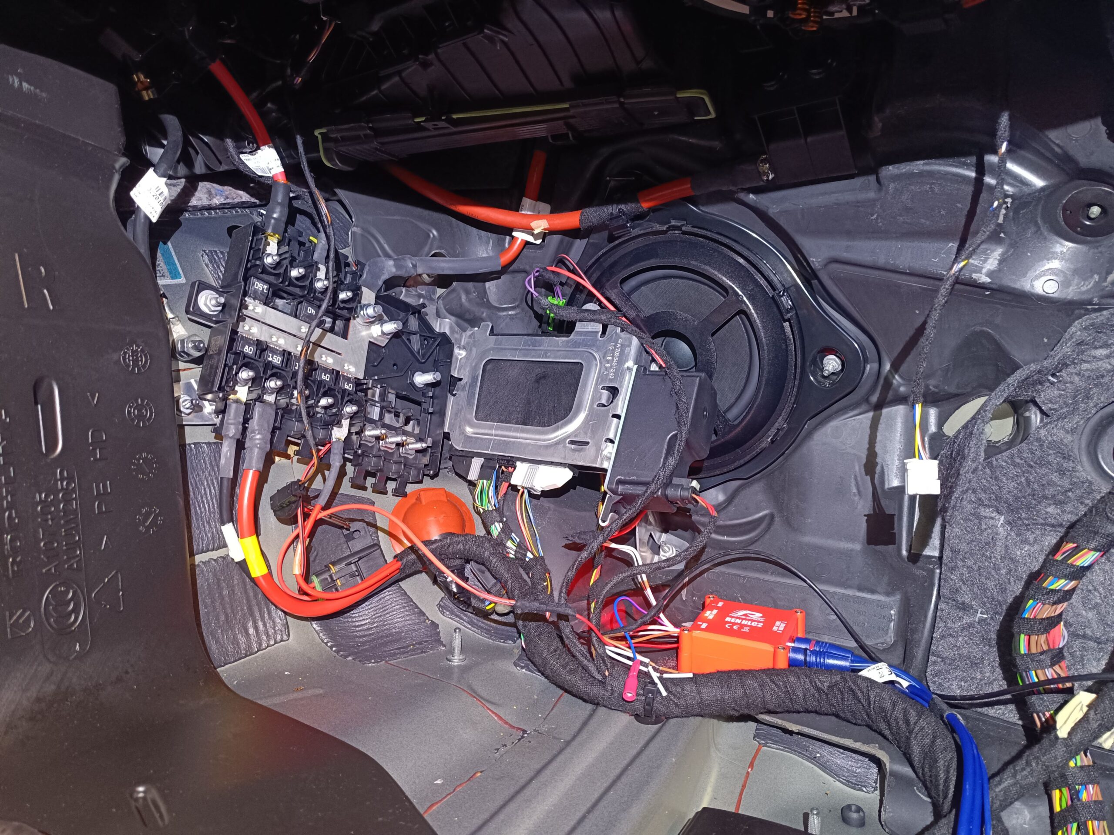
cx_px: 557
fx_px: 772
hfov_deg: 71.6
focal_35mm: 24
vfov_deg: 56.8
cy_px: 418
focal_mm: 5.59
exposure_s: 1/25
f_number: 1.88
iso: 722
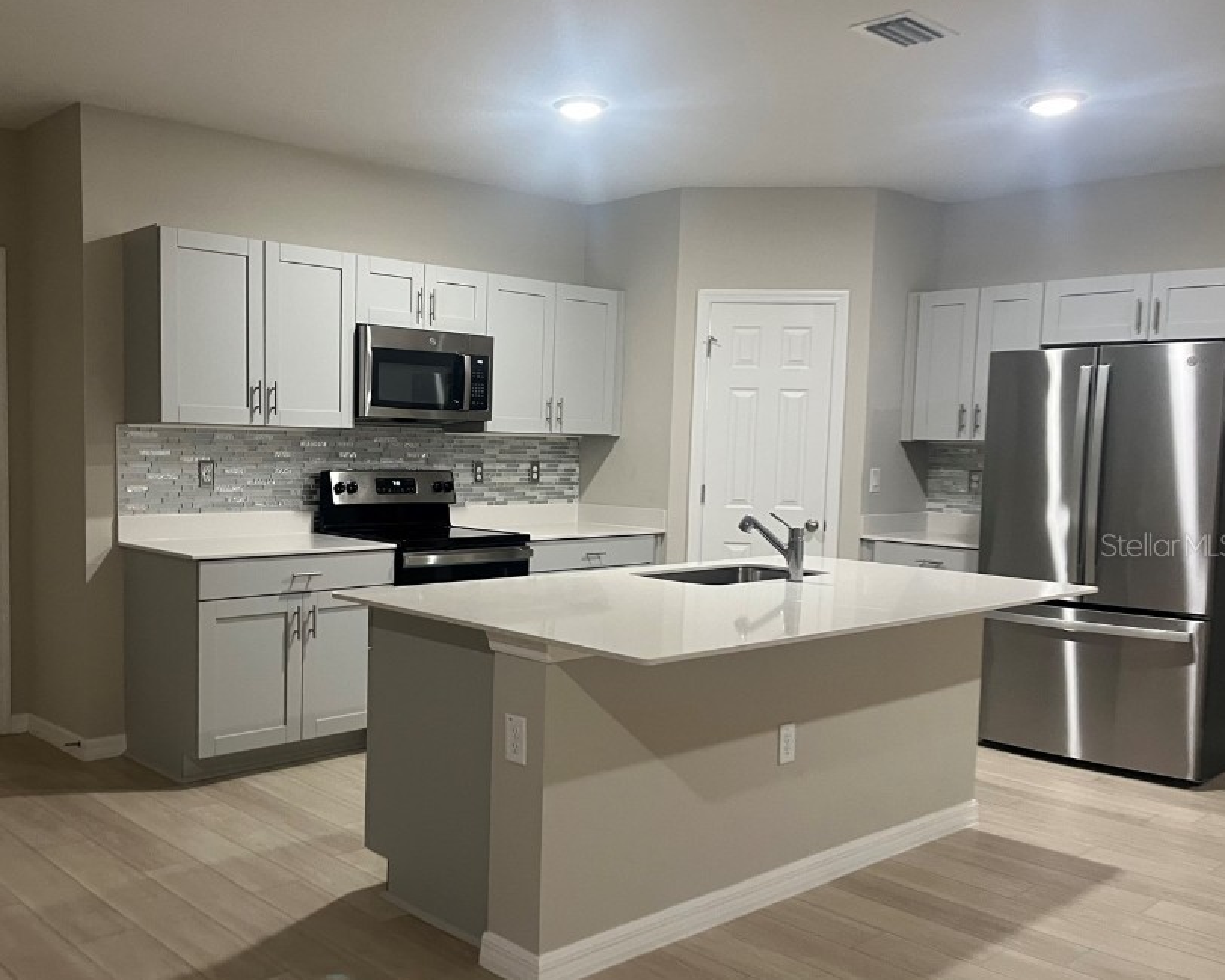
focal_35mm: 32
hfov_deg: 55.1
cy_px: 544
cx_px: 471
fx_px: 1160
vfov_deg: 45.7
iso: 250
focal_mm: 5.1
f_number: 1.6
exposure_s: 1/60
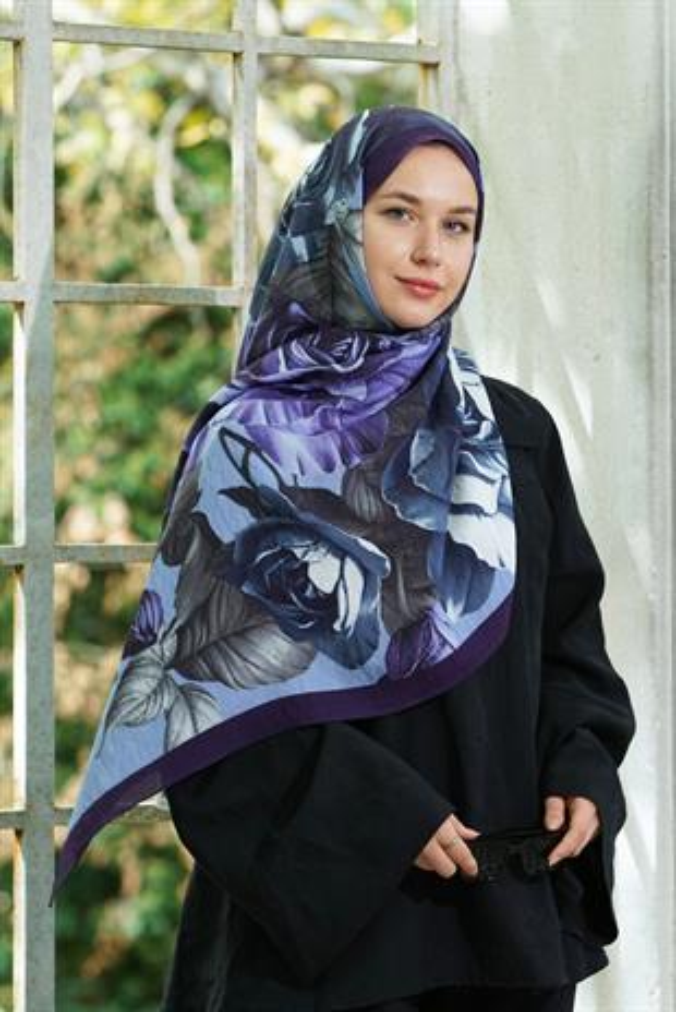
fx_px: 3459
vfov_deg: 16.6
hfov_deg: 11.2
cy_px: 506
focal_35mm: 123
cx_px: 338
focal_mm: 123
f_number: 5.6
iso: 640
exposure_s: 1/100
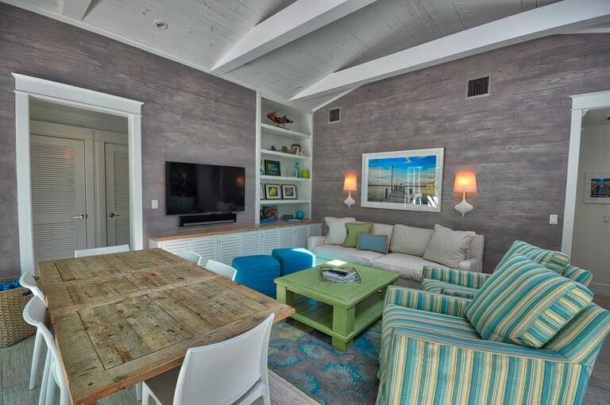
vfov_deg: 77.2
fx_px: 254
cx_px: 305
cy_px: 202
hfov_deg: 100.5
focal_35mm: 15
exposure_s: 1/40
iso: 400
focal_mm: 10
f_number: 10
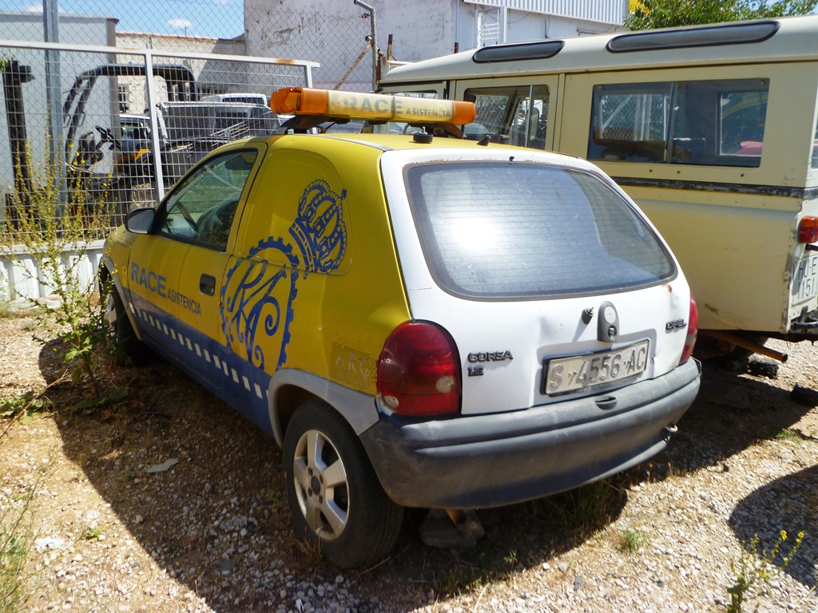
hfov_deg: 60.0
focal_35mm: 30
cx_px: 409
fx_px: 709
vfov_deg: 46.8
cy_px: 306
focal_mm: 5.4
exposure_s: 1/640
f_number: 3.4
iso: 80
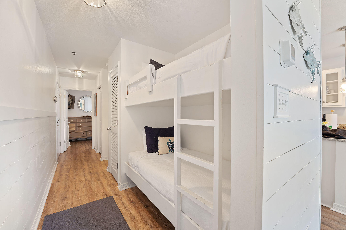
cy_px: 115
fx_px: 135
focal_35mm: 14
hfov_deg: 104.3
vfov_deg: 81.2
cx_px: 173
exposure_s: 1/4
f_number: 8
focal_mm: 14
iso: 320
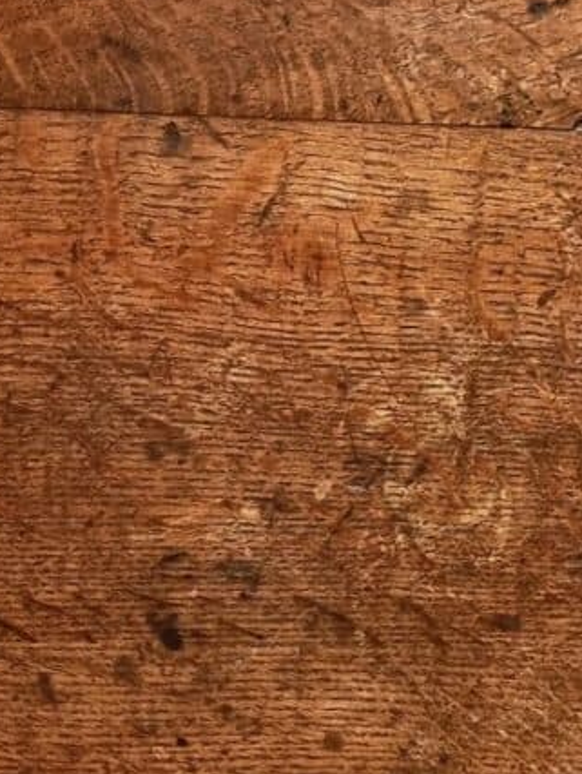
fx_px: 2574
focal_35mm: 115
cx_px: 526
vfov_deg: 17.1
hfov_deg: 12.8
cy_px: 382
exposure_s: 1/25
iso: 640
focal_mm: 6.7
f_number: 1.8
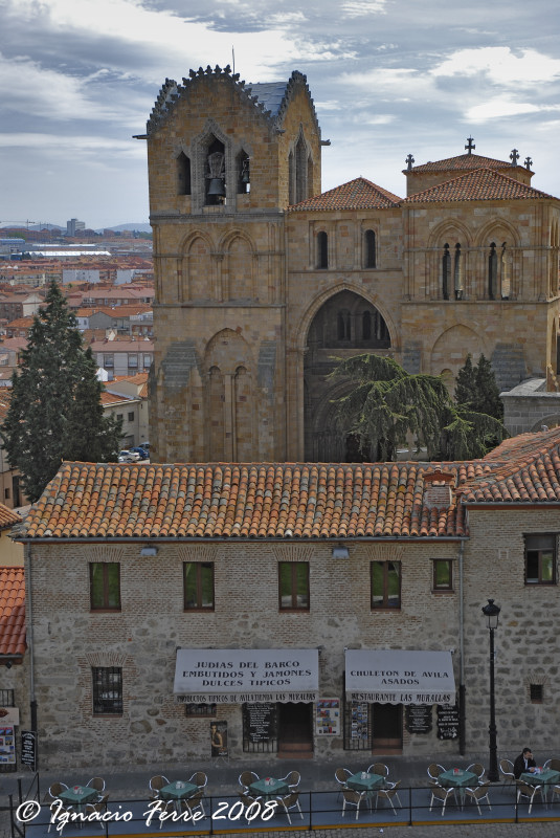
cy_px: 419
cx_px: 280
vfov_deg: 35.0
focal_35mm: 57
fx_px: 1327
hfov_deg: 23.8
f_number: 5
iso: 100
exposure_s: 1/100
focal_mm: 38
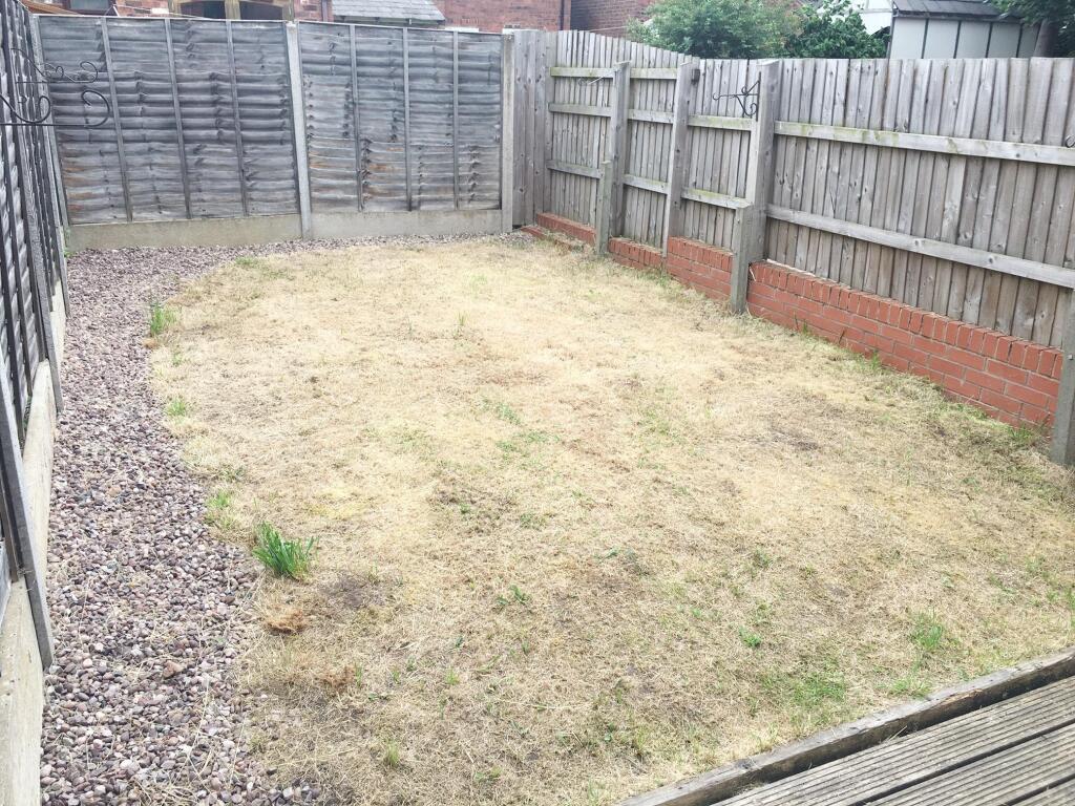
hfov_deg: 61.7
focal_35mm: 29
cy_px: 403
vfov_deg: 48.2
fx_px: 901
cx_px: 538
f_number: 2.2
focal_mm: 4.15
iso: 25
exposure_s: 1/114
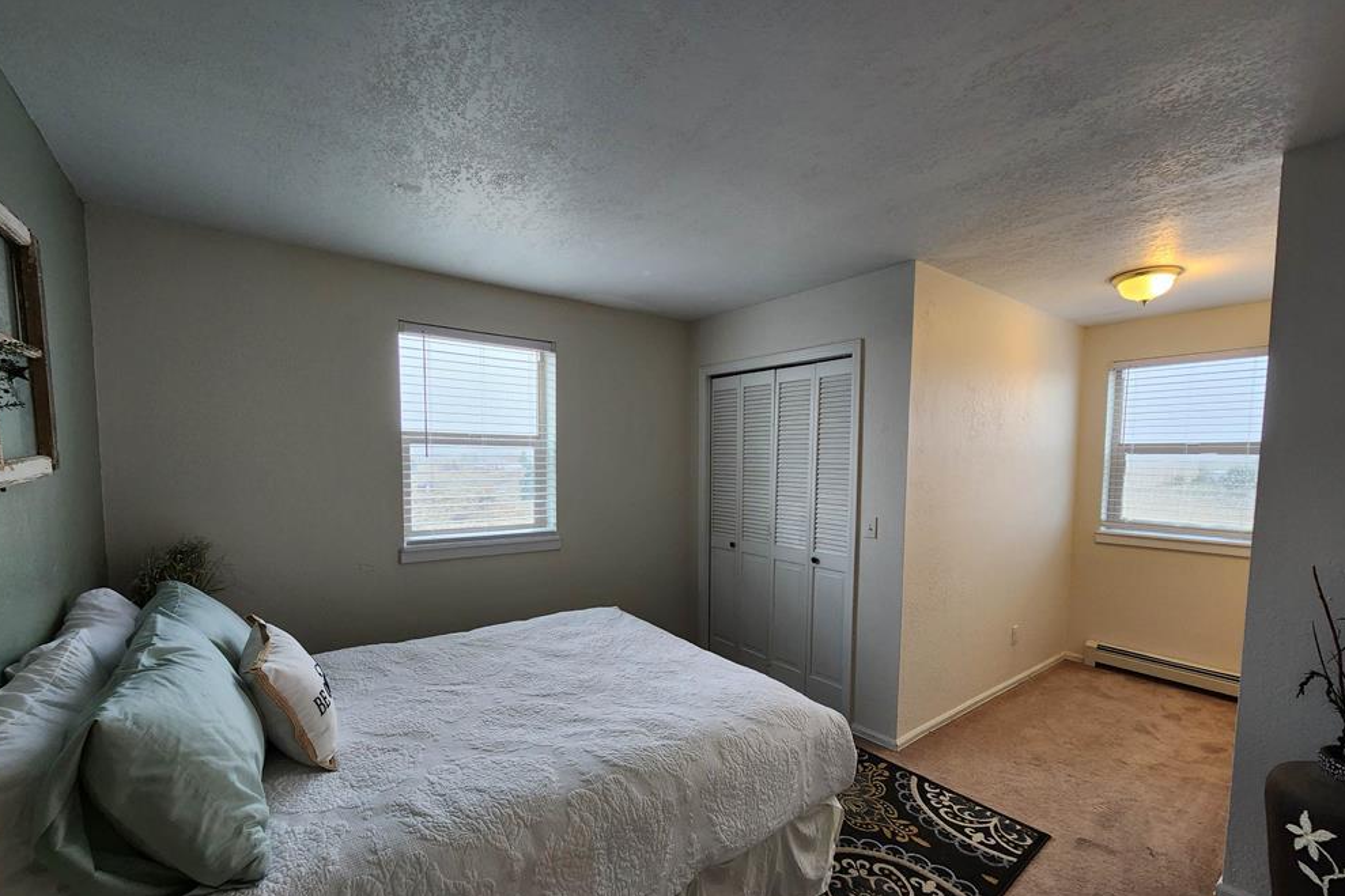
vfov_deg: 80.9
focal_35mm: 14
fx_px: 523
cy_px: 499
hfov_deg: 104.3
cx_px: 679
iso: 200
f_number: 2.2
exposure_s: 1/60
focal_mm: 2.2
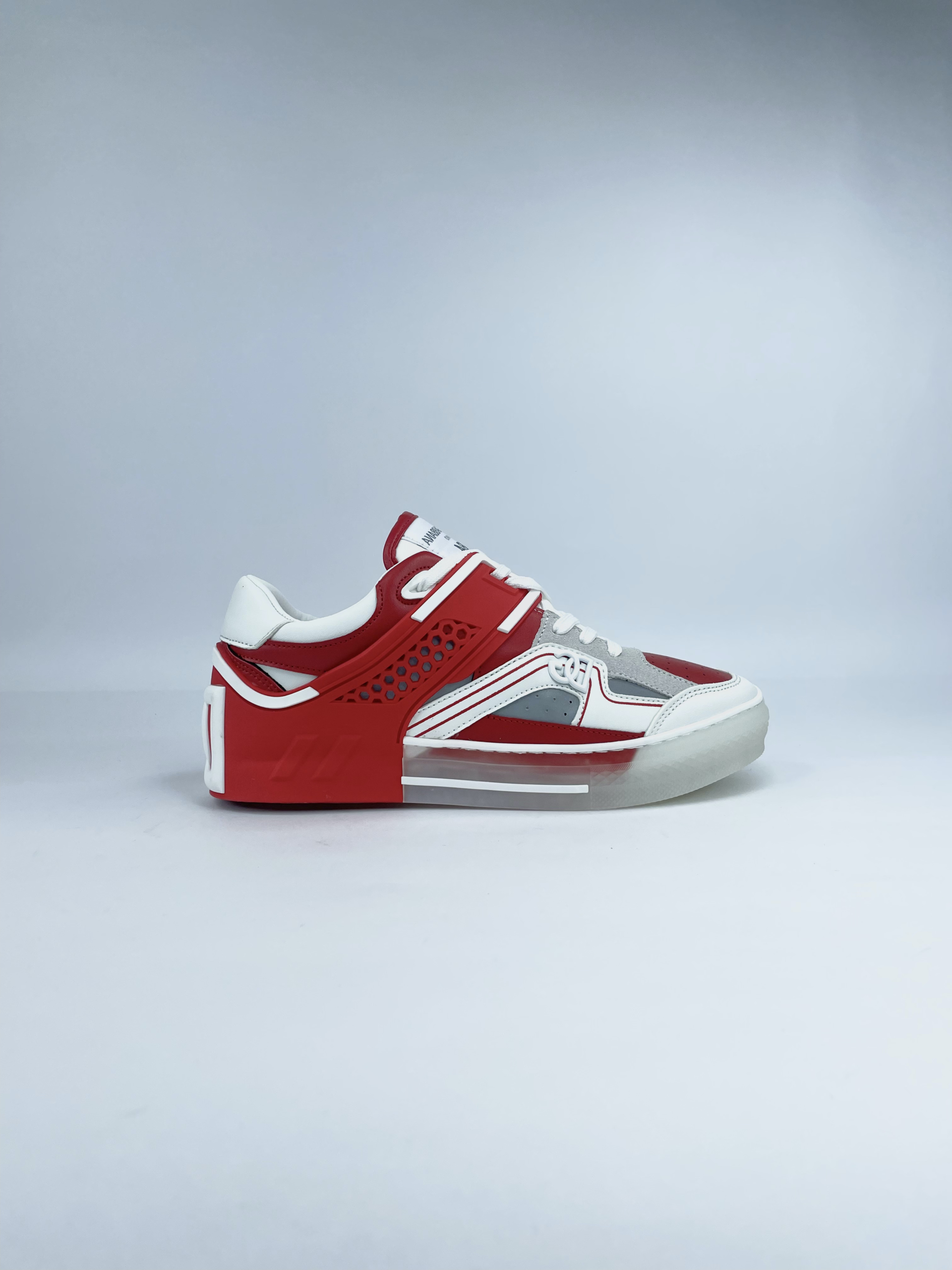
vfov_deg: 67.3
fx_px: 953
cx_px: 476
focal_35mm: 26
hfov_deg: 53.1
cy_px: 635
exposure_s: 1/997
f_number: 1.6
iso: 32
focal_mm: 4.2
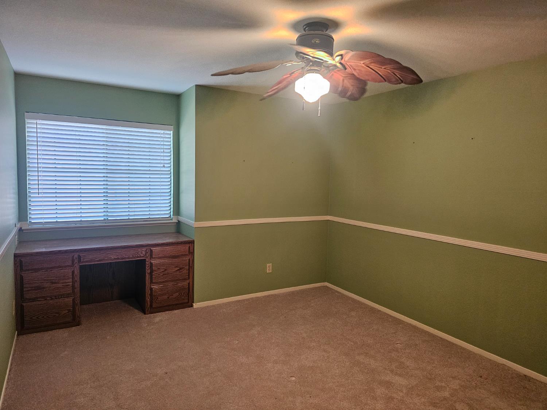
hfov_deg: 73.9
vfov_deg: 58.9
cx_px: 274
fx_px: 363
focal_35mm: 23
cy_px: 205
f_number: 1.7
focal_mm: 6.3
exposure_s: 1/120
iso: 640
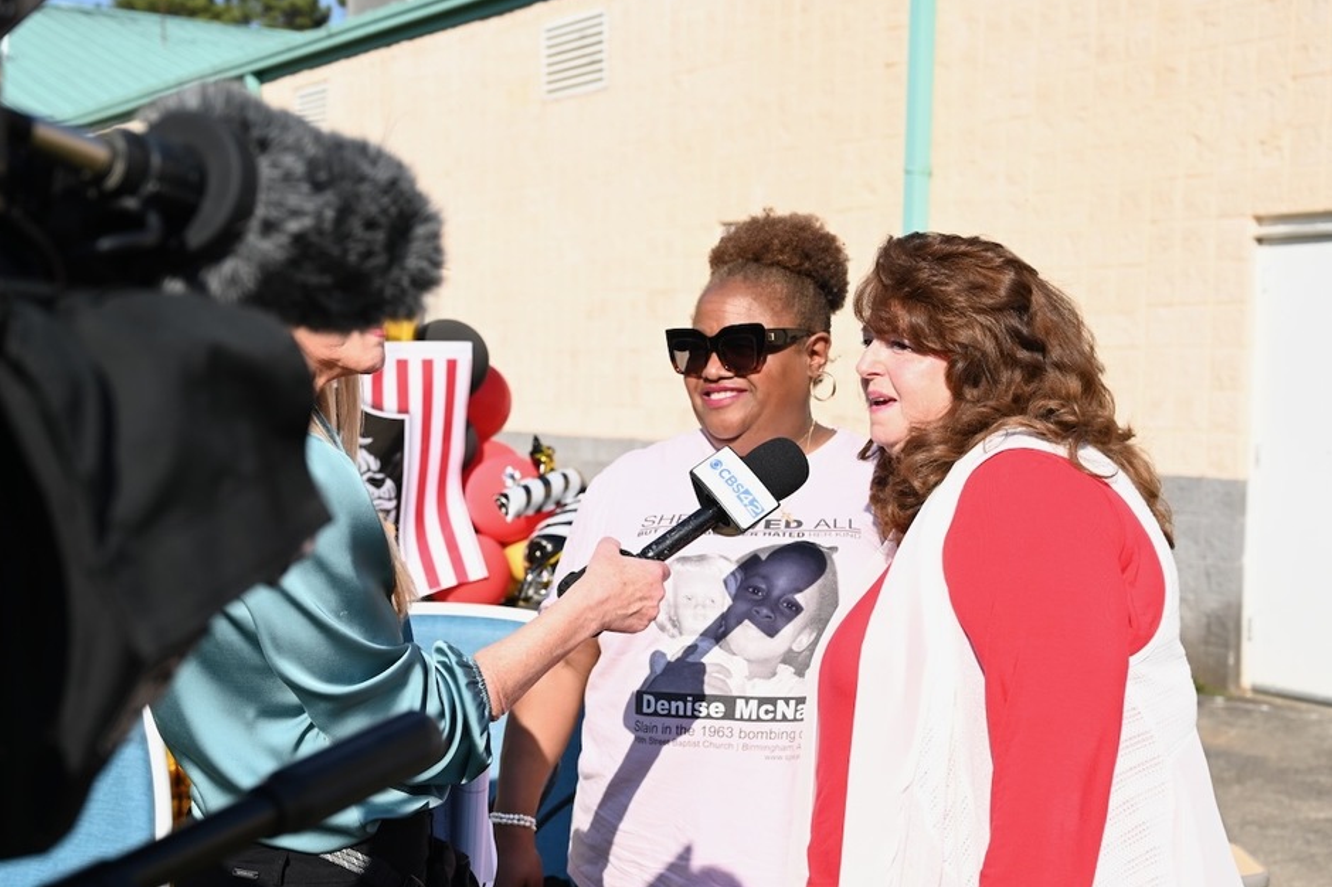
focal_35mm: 49
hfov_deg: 40.4
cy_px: 476
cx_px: 646
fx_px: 1812
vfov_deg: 27.5
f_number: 5
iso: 100
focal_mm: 45
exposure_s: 1/500
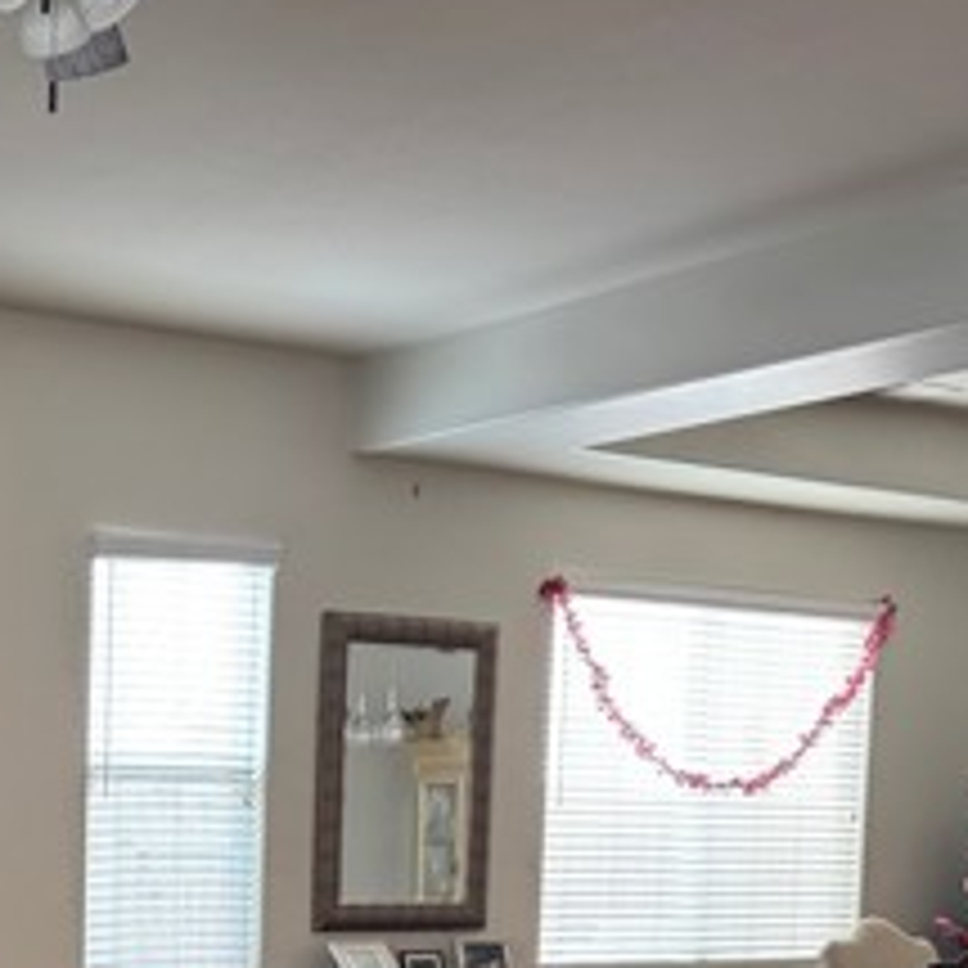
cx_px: -158
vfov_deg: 25.6
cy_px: 1018
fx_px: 1993
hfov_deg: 24.9
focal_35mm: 63
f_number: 1.78
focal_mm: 6.76
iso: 640
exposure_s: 1/60
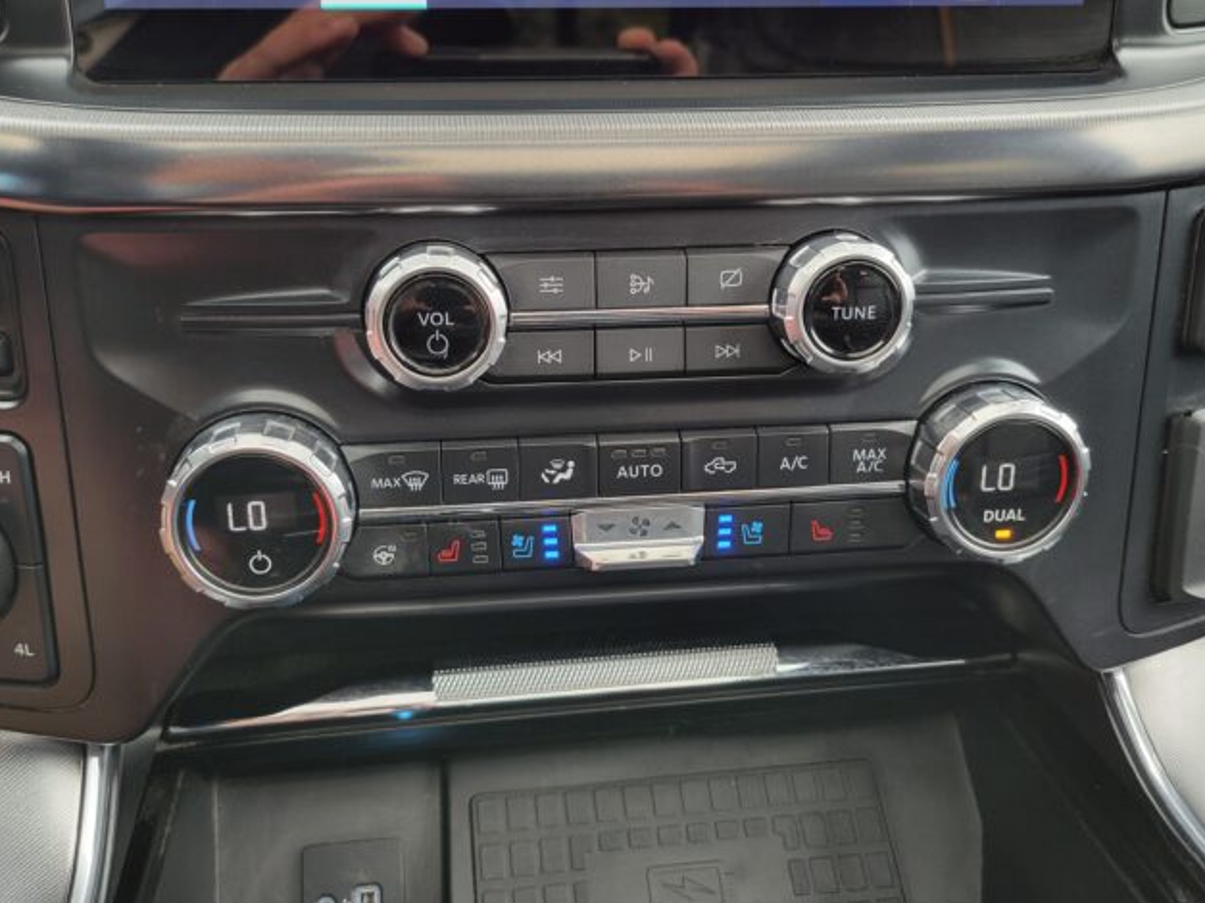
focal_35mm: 33
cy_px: 412
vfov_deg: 42.9
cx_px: 592
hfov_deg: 55.4
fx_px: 1149
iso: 100
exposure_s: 1/120
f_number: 1.8
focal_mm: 5.4
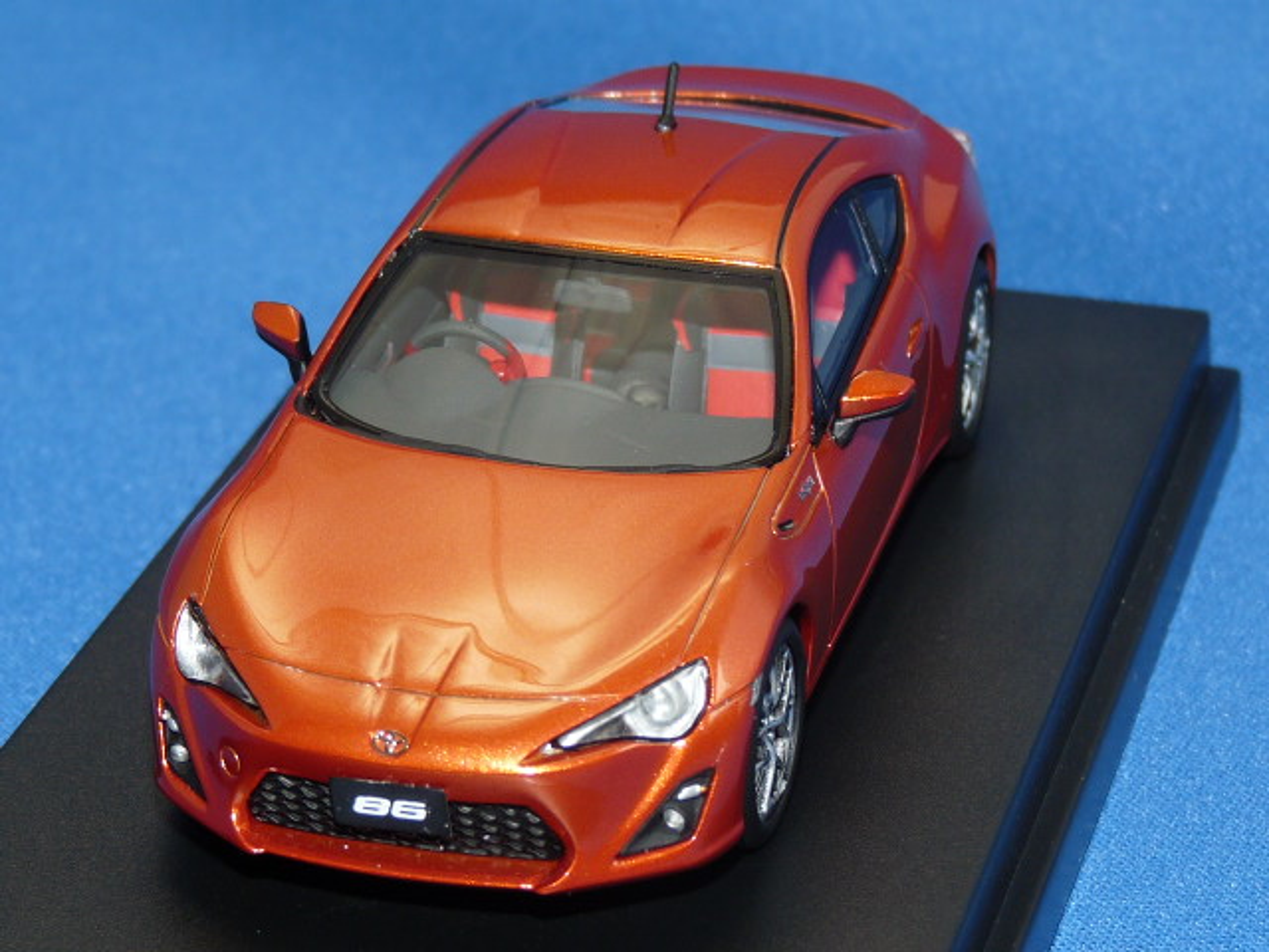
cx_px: 634
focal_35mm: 128
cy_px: 476
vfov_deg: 11.6
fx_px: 4692
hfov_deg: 15.4
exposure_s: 1/40
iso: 100
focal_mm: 12.8
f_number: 3.4
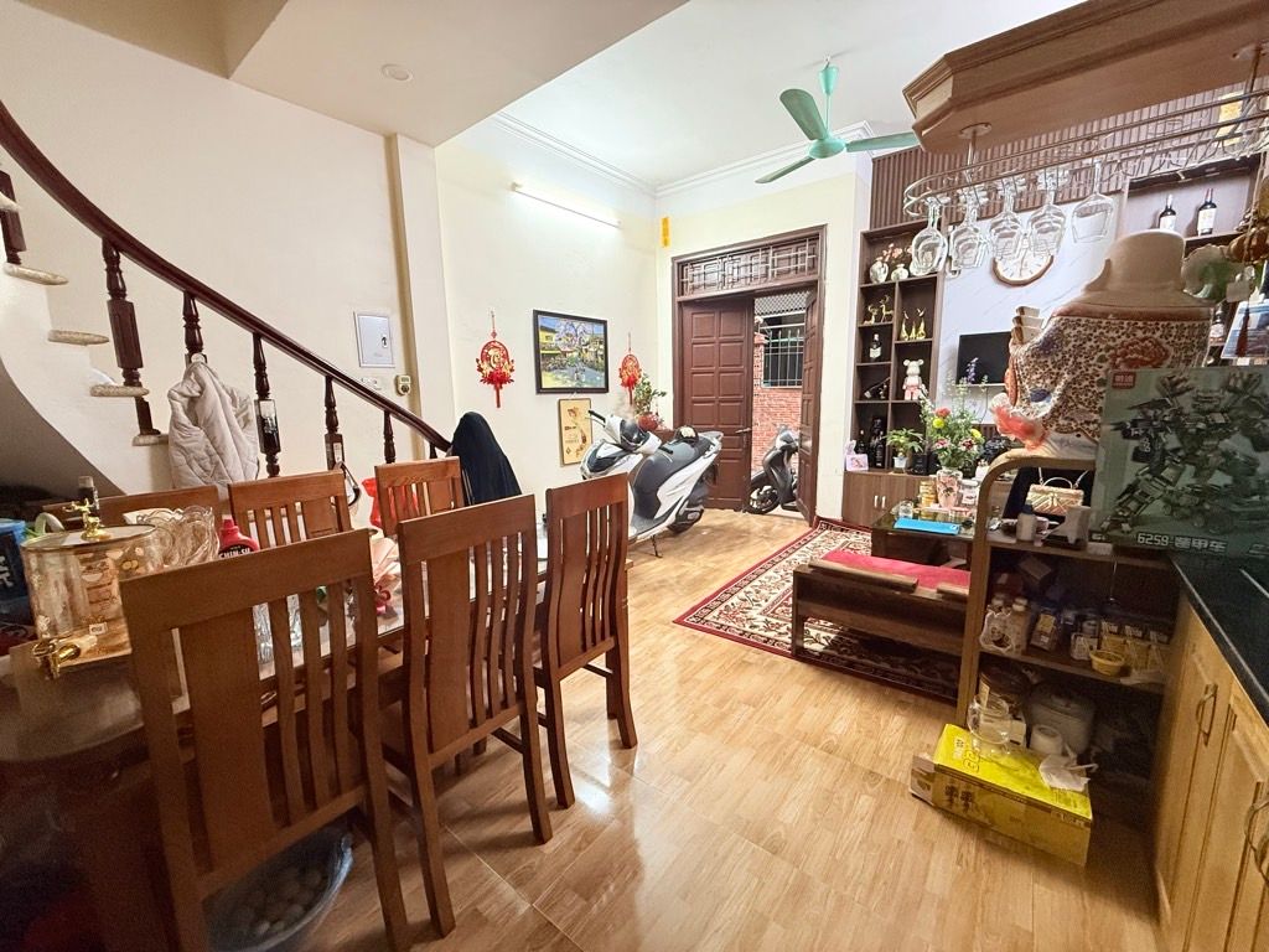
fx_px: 513
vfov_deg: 85.7
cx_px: 634
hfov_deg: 102.1
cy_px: 476
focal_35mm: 14
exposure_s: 1/50
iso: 320
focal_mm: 2.22
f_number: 2.2
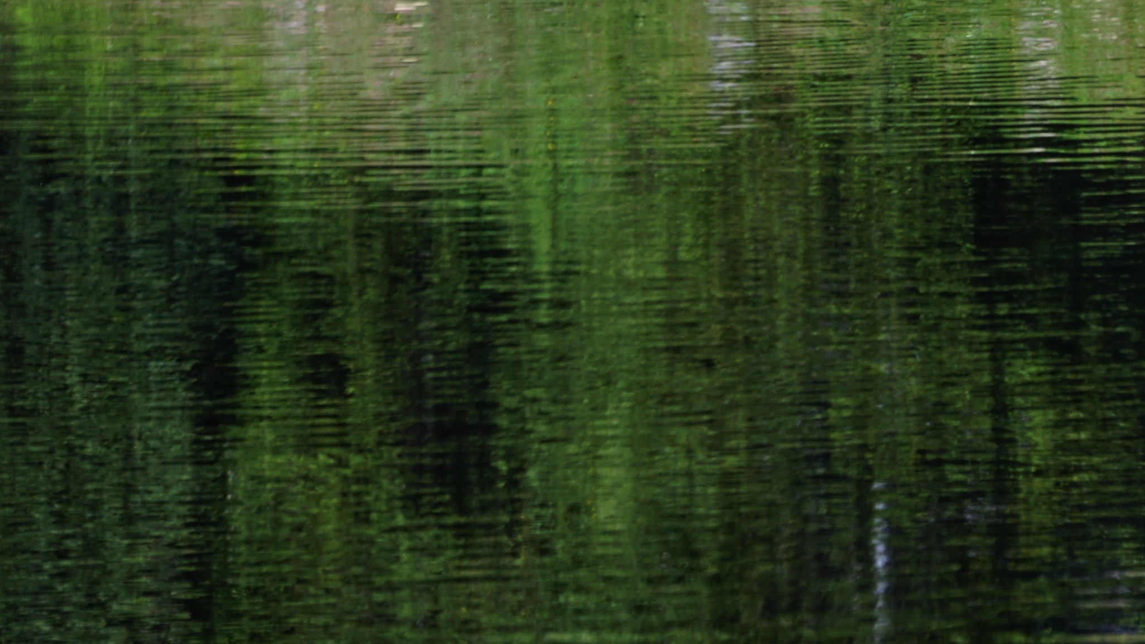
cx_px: 716
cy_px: -194
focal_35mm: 924
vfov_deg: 1.3
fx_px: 28053
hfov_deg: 2.3
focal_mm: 300
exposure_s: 1/320
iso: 125
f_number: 5.6
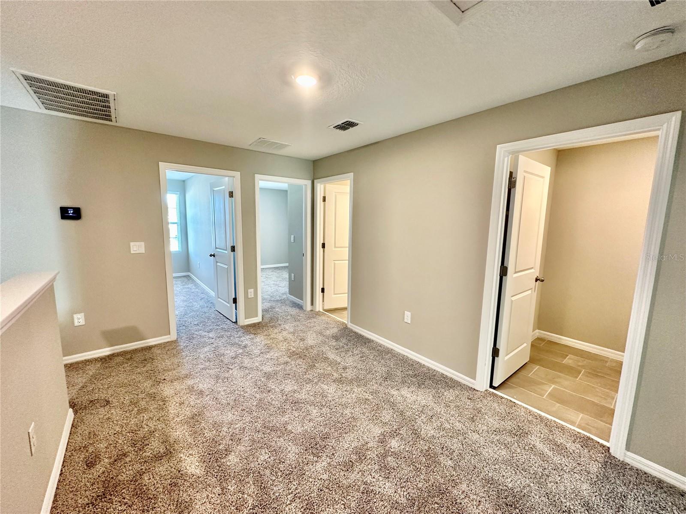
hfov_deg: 102.1
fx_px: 277
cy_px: 257
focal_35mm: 14
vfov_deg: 85.7
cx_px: 343
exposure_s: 1/60
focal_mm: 2.22
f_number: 2.2
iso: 200
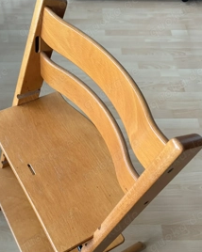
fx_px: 262
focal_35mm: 35
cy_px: 174
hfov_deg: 42.0
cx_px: 80
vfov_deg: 50.4
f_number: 1.78
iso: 200
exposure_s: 1/80
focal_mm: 6.76
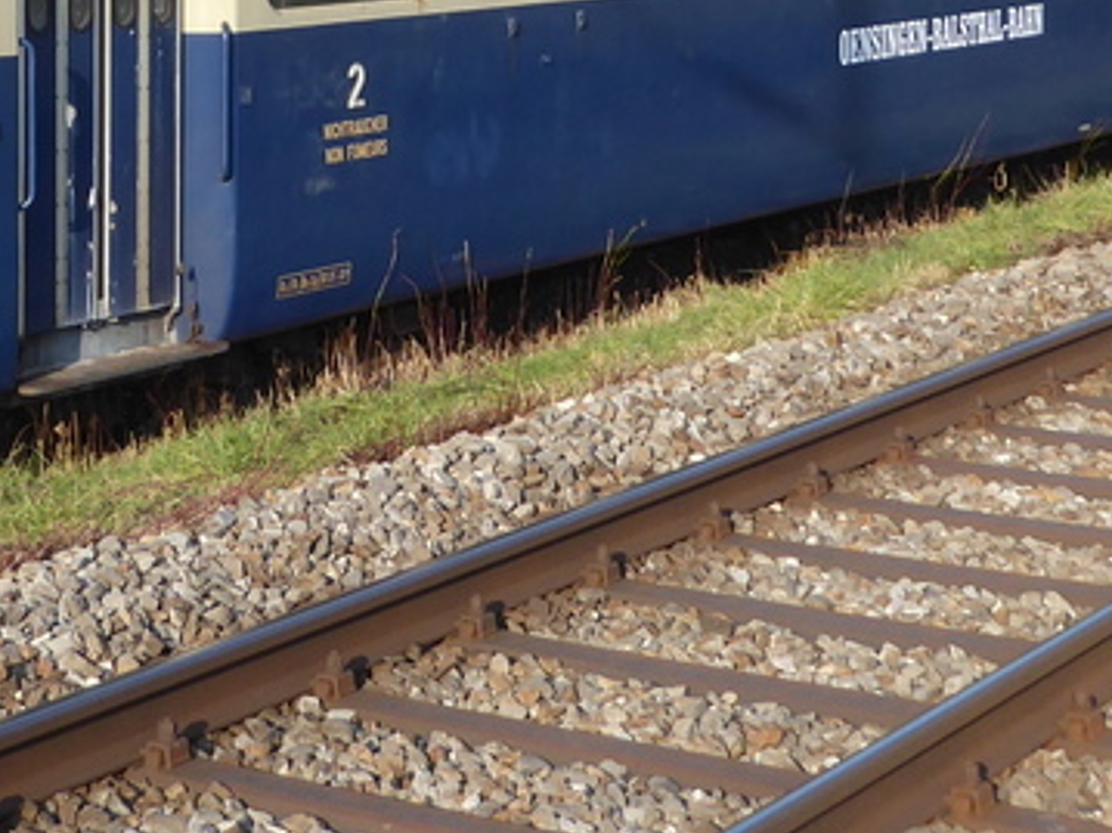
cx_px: 384
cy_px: -56
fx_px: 3115
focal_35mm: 97
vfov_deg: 14.9
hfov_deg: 20.2
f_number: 3.5
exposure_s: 1/400
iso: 80
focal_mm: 5
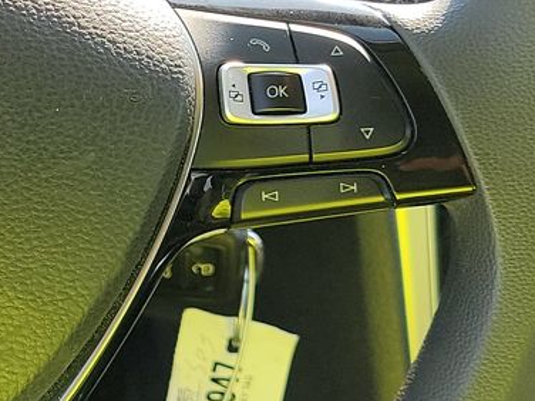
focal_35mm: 102
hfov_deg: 18.1
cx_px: -147
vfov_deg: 14.4
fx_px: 1576
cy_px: 77
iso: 54
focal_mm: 6.7
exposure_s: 1/119
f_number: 1.8
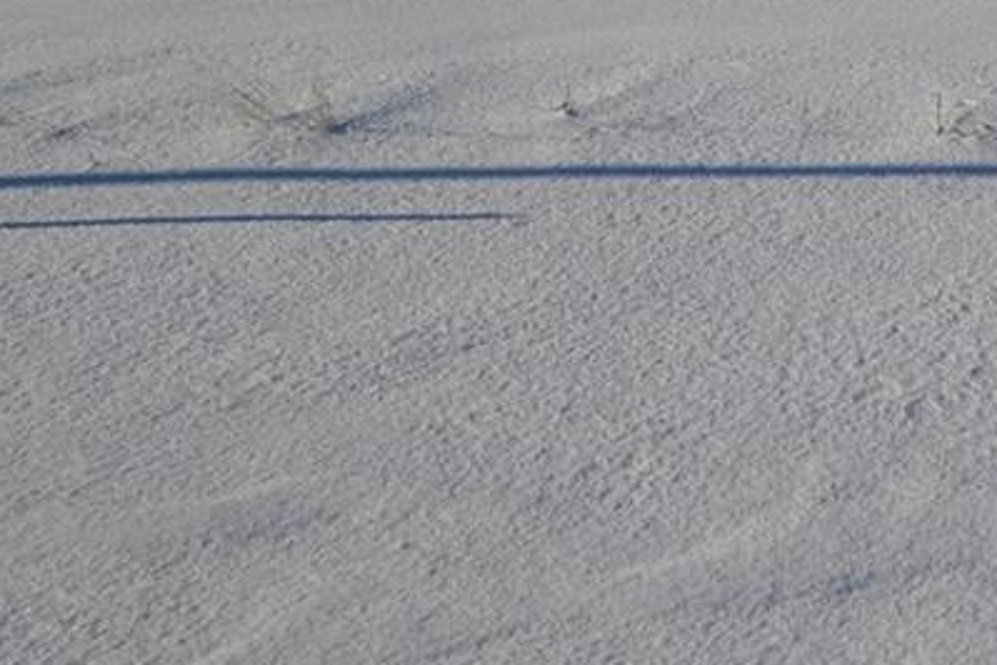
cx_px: 1149
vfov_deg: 17.3
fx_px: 2132
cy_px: -25
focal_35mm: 77
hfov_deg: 24.2
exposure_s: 1/400
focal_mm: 20
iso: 100
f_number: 10
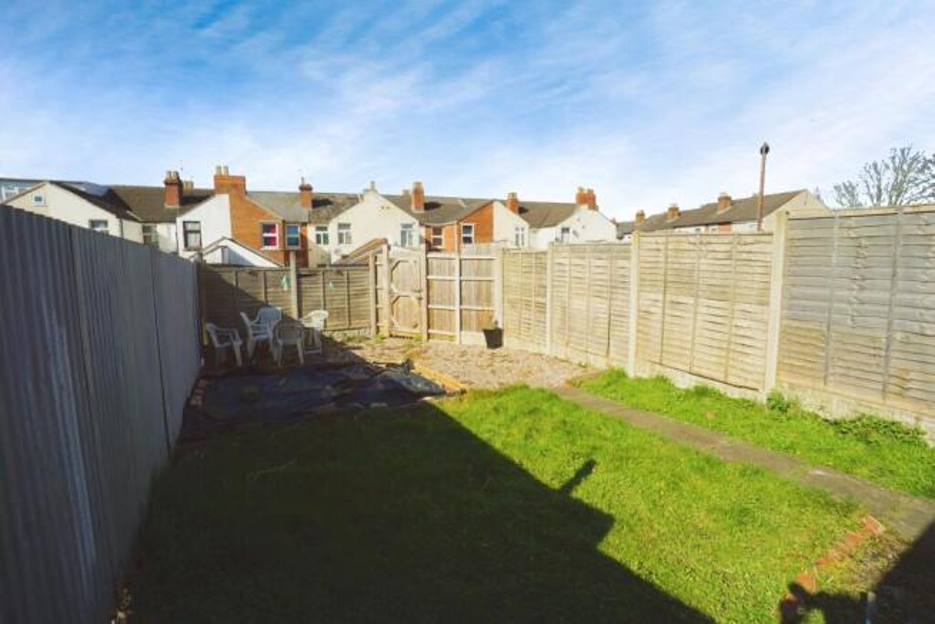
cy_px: 312
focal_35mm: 15
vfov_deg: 77.4
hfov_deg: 100.4
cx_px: 468
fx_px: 390
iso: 100
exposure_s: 1/160
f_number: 11
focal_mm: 10
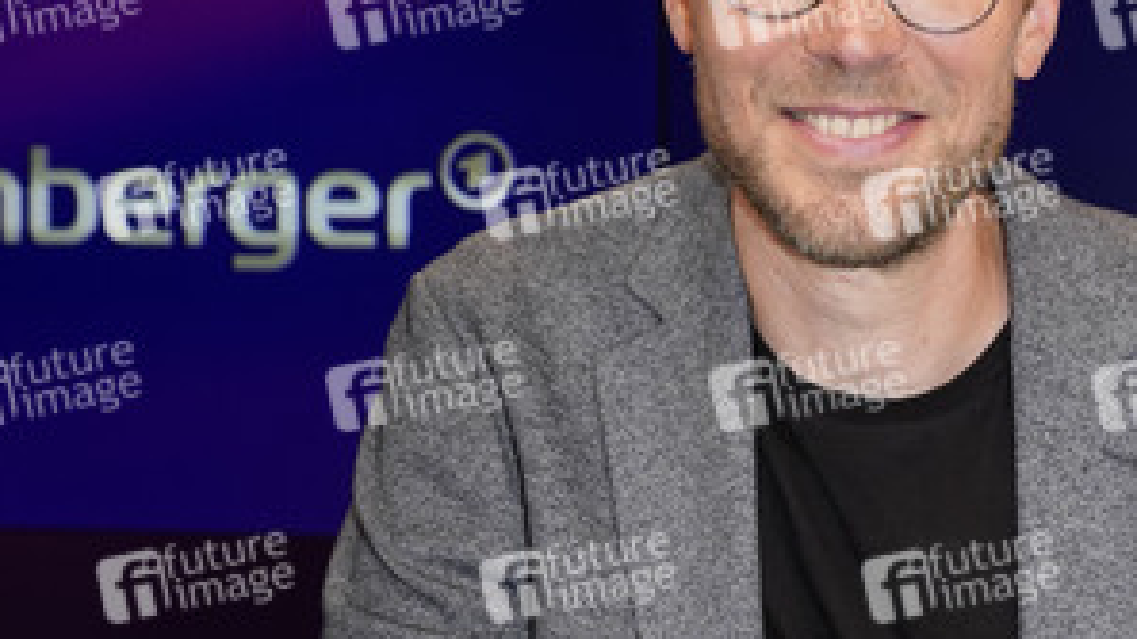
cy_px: 99
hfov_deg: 33.1
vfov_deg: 19.2
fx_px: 1869
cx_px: 859
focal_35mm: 62
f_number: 5.6
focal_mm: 39
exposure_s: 1/160
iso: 2000
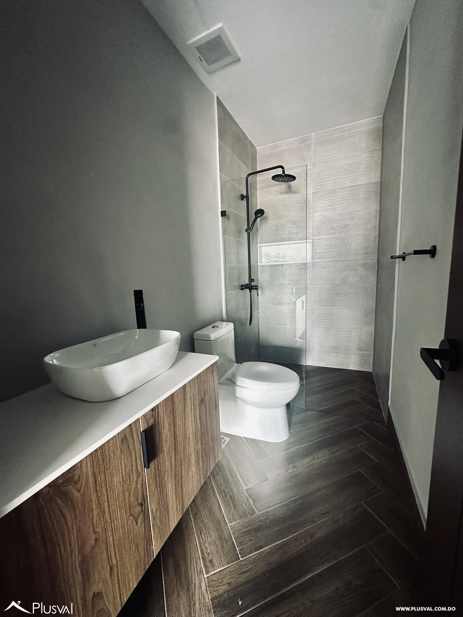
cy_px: 308
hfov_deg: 85.7
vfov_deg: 102.1
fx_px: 250
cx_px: 232
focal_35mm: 14
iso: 500
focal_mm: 2.22
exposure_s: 1/60
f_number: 2.2
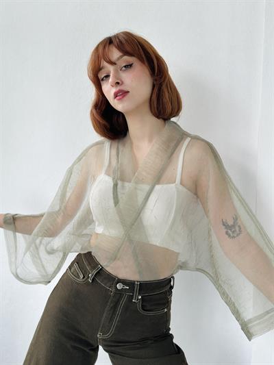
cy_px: 182
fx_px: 506
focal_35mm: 48
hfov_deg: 30.3
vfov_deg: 39.6
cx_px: 137
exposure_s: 1/364
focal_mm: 6.86
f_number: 1.78
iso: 80
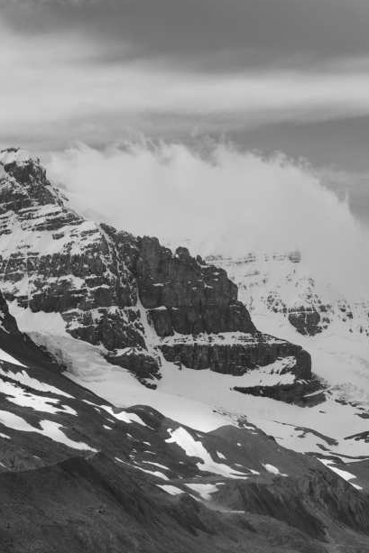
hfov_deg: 14.6
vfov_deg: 21.9
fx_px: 1429
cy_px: 283
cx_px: 306
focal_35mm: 93
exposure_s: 1/1000
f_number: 5.6
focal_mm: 38
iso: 100
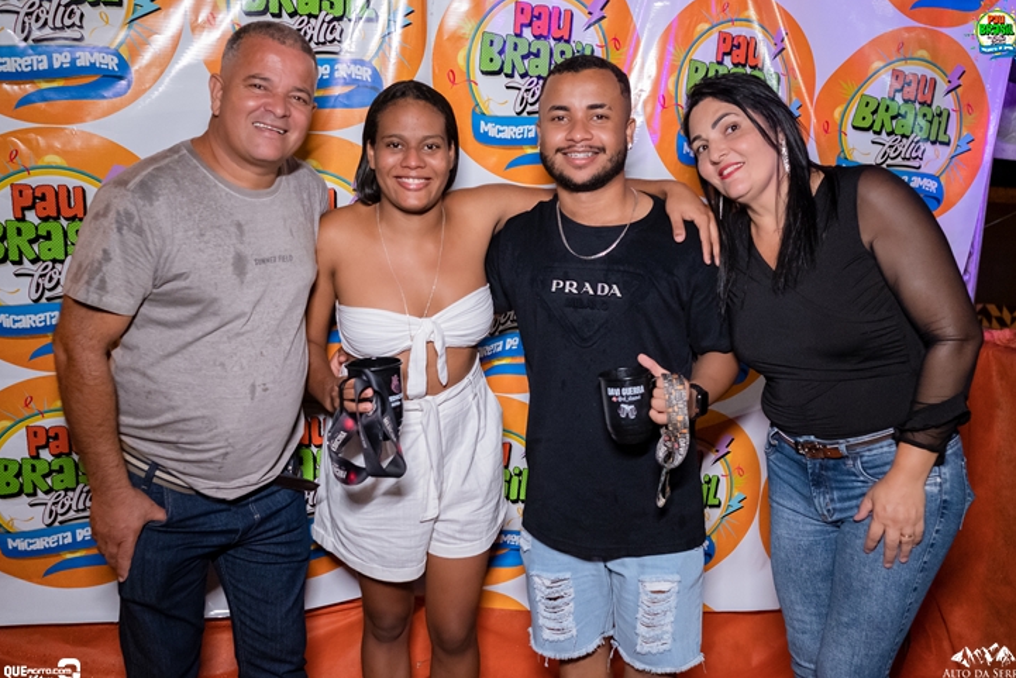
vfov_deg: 36.0
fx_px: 1044
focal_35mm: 37
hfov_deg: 51.9
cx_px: 512
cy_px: 344
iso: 2500
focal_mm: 24
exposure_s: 1/200
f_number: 2.8
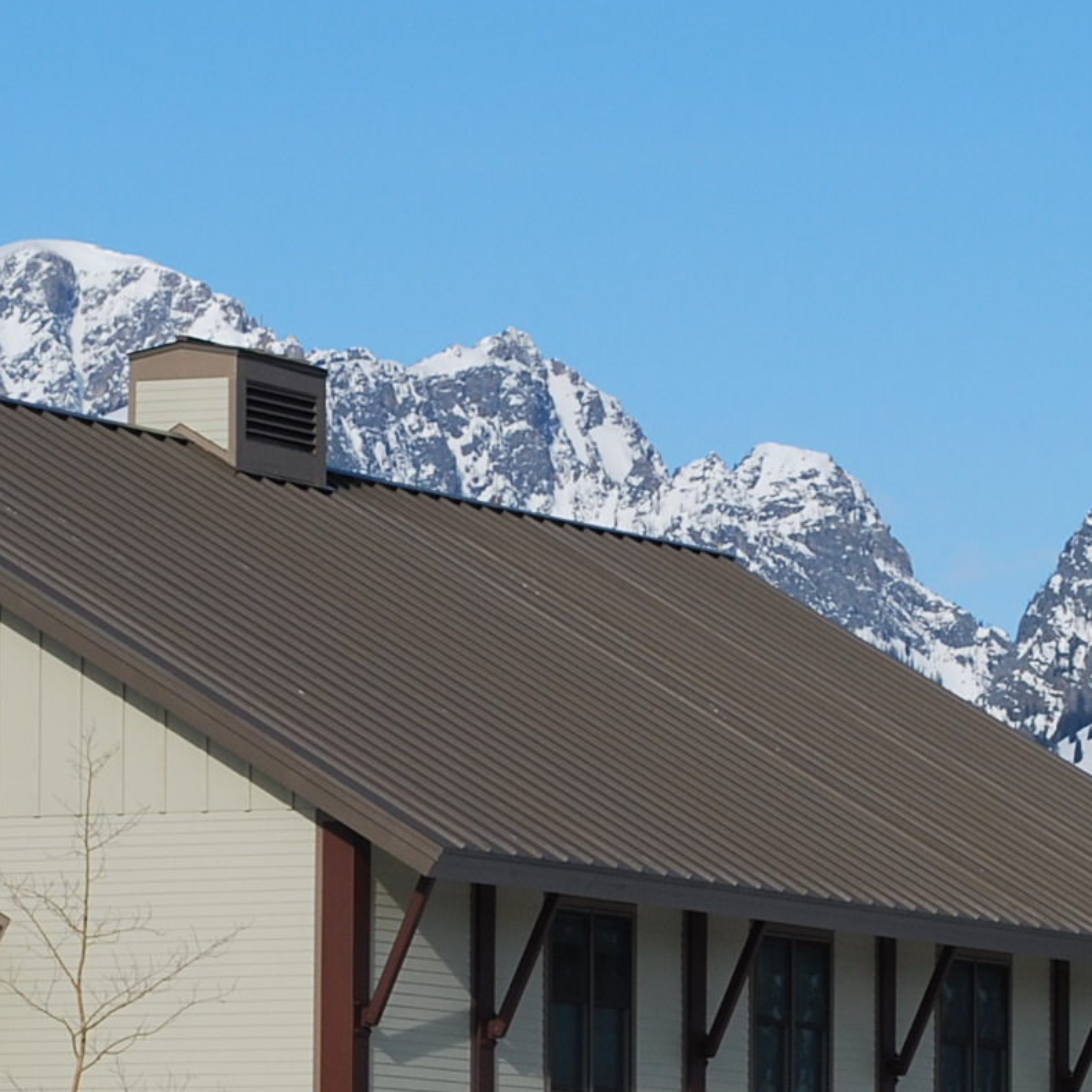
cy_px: 838
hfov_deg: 7.5
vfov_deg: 7.5
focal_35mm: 234
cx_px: 297
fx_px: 8352
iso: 100
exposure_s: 1/250
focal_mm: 50
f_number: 8
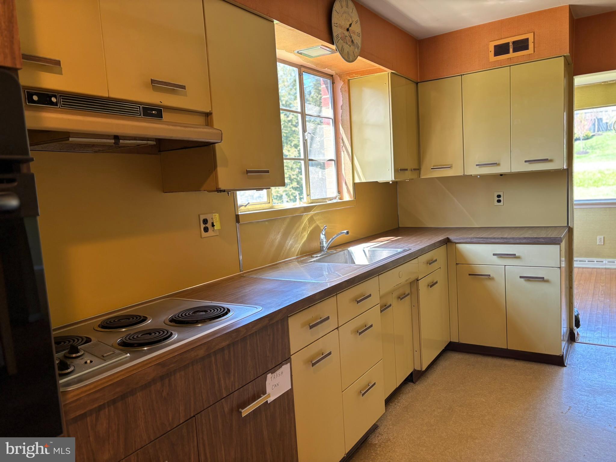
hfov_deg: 67.3
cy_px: 231
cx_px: 308
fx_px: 463
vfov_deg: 53.1
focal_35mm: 26
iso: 100
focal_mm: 5.96
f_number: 1.6
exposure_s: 1/120
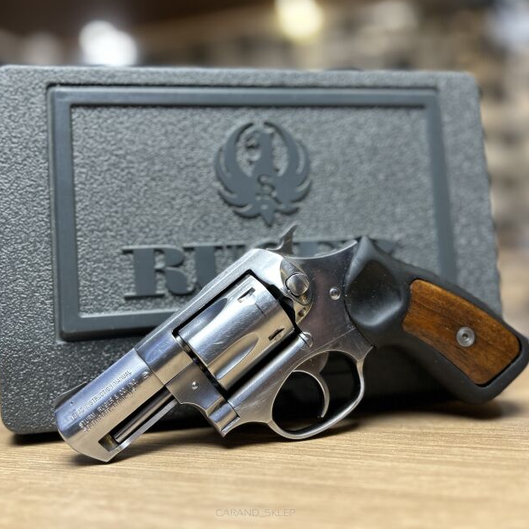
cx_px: 256
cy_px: 262
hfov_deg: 52.5
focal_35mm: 31
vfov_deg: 52.5
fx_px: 536
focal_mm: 5.7
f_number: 1.5
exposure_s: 1/50
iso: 64
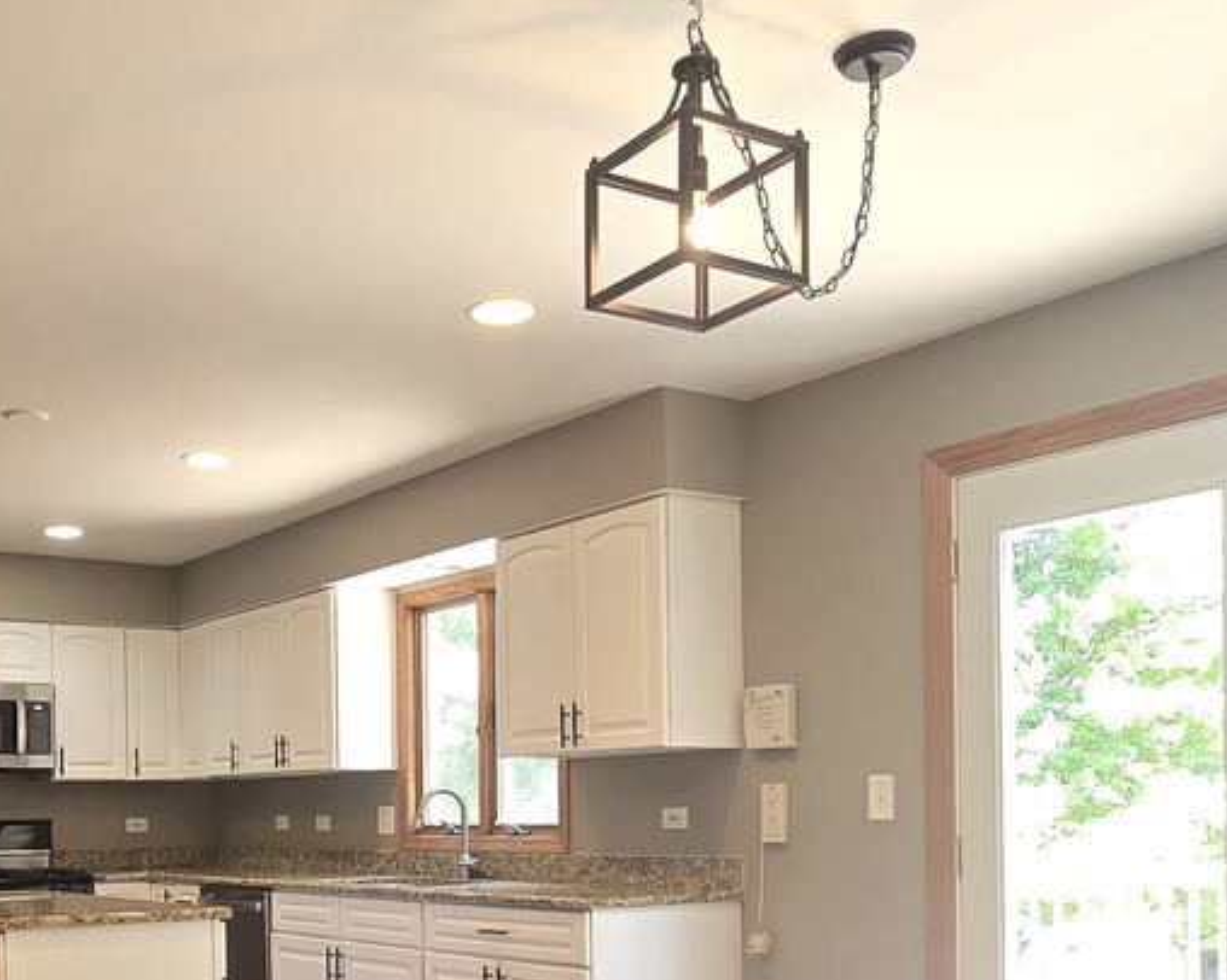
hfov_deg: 48.9
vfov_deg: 39.2
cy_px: 816
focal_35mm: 36
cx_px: 357
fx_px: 1307
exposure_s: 1/60
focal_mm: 2.2
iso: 125
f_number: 2.2
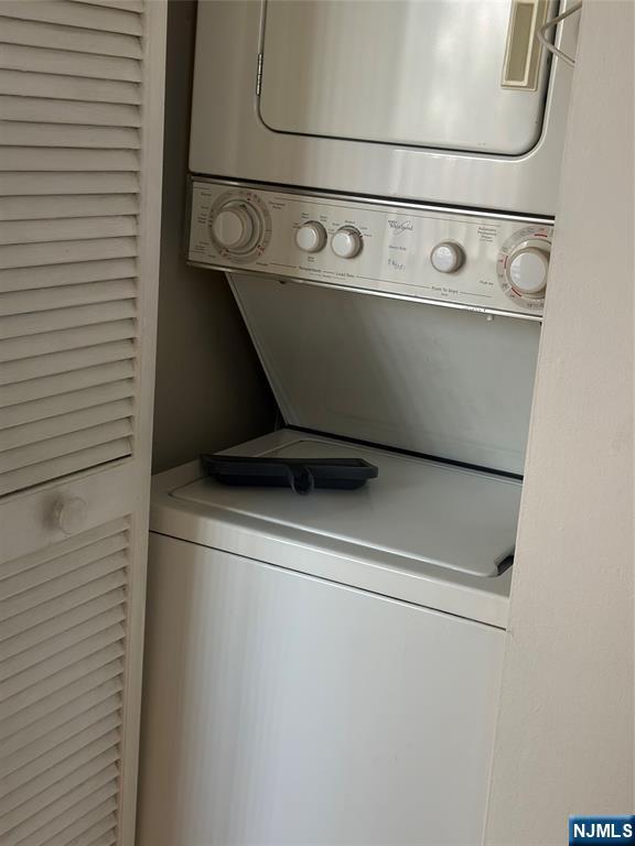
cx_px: 318
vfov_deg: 39.7
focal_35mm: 48
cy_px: 423
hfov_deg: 30.3
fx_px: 1174
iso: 160
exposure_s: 1/60
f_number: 1.78
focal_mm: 6.86
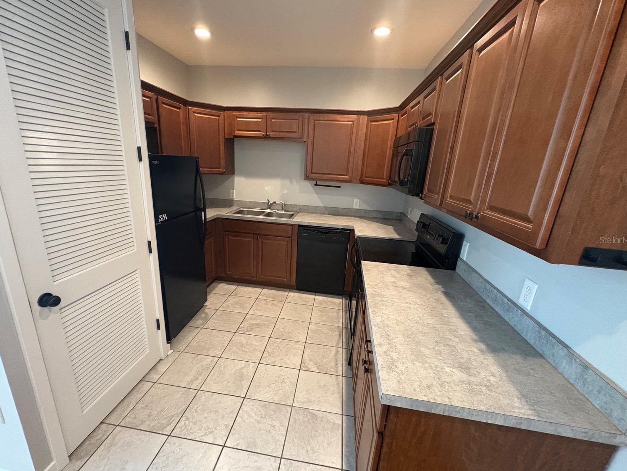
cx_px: 303
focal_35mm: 15
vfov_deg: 81.7
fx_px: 272
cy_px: 240
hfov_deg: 98.1
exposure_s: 1/60
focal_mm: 2.22
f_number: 2.2
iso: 640
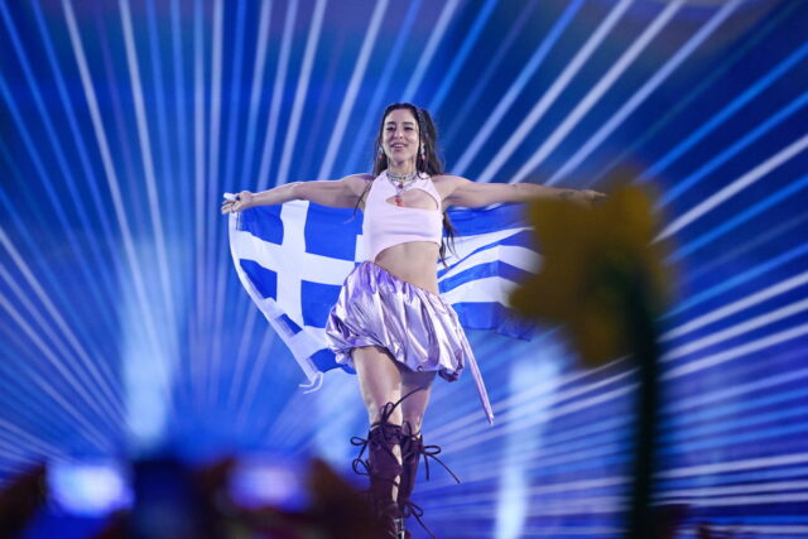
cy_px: 270
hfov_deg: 5.4
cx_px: 404
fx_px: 8530
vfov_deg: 3.6
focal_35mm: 380
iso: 5000
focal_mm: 380
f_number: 4
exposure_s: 1/250
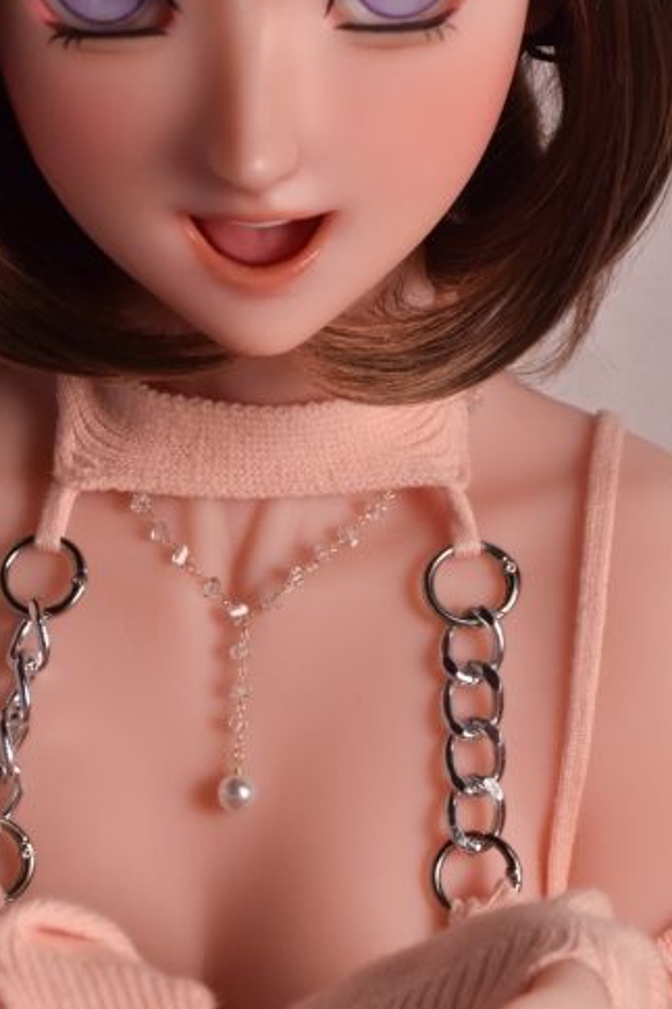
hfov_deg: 7.0
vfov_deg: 10.6
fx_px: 5463
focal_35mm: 195
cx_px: 229
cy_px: 514
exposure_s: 1/180
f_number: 8
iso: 500
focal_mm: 70
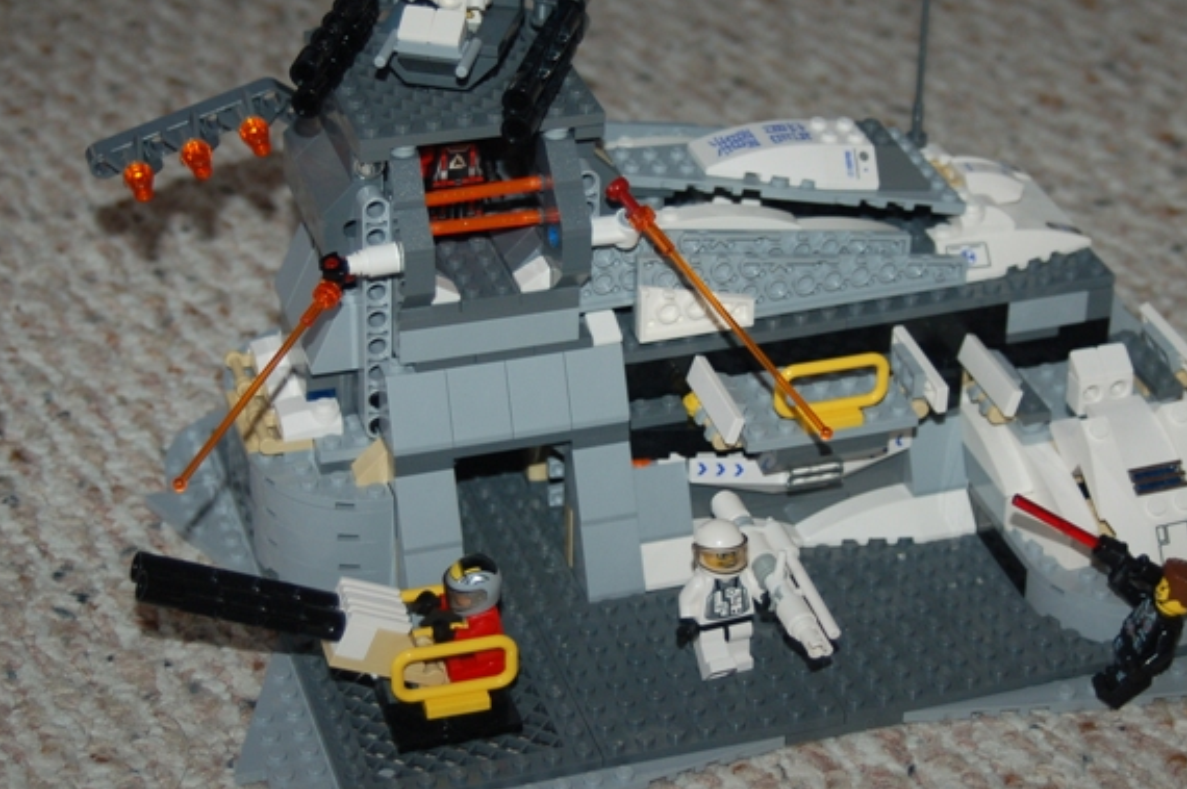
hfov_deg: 22.4
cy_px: 356
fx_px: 2998
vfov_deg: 15.0
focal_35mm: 91
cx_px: 675
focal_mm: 46
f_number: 4.8
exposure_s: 1/60
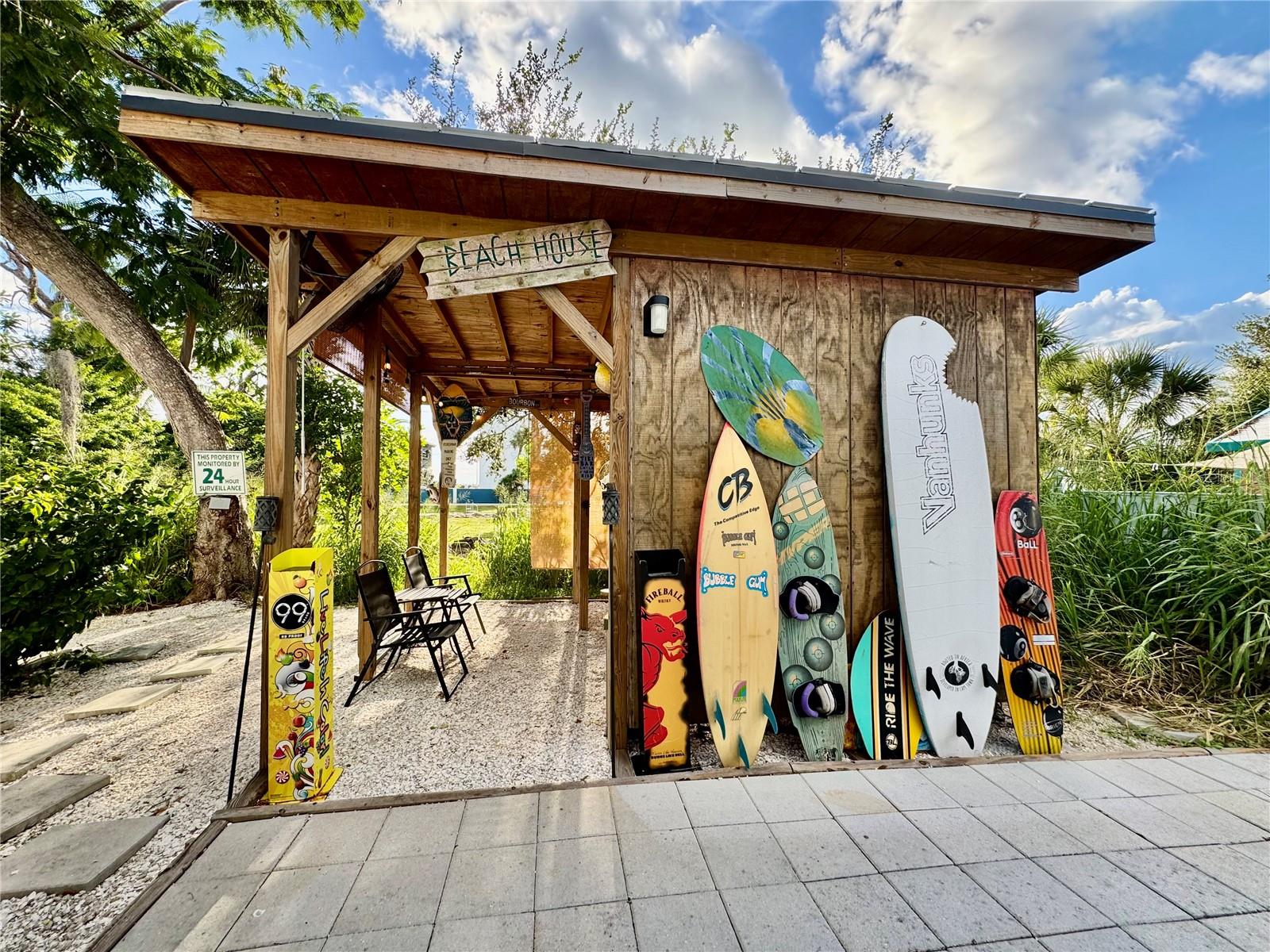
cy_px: 476
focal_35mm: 14
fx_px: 514
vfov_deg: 85.7
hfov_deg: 102.1
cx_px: 635
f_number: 2.2
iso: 40
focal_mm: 2.22
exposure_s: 1/361
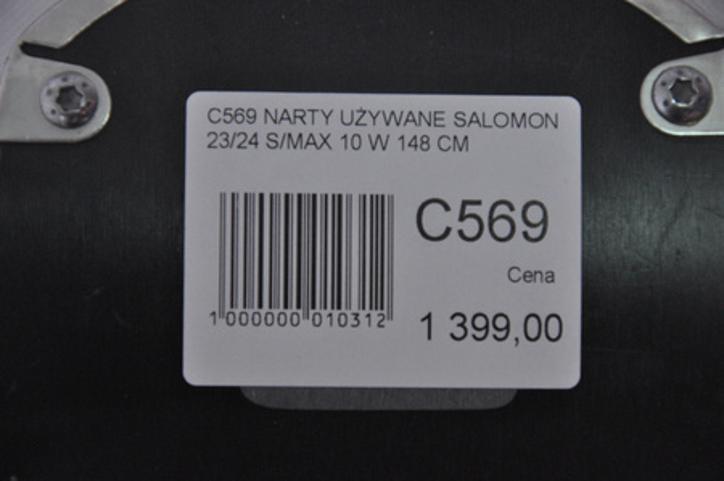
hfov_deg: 13.1
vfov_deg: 8.7
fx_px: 3164
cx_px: 362
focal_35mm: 158
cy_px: 240
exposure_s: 1/125
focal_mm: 105
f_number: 8
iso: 3200
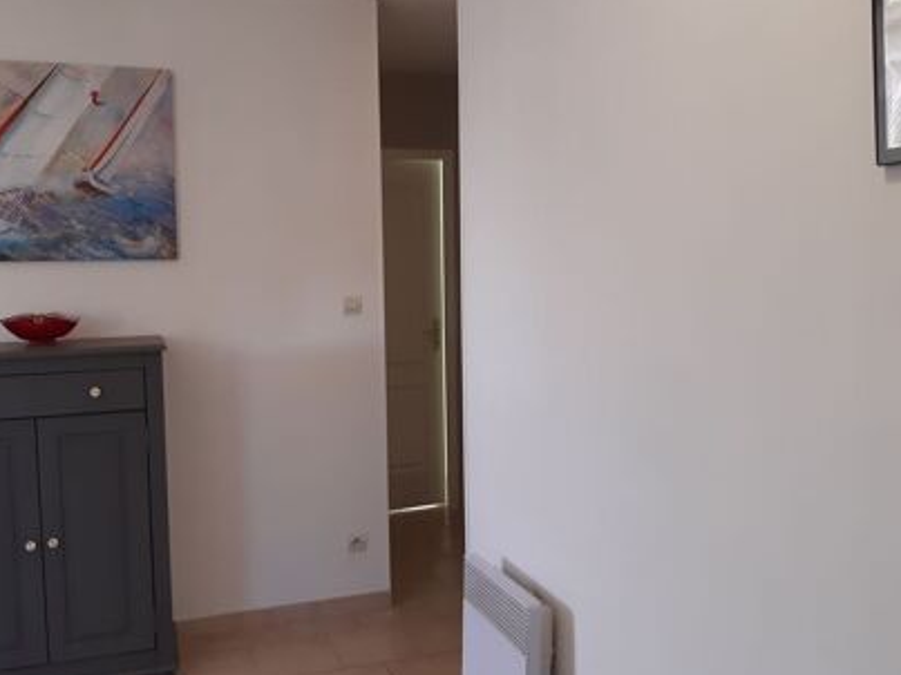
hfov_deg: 58.1
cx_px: 387
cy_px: 320
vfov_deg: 45.4
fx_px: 807
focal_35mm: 31
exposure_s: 1/50
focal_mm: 3.92
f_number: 1.7
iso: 125
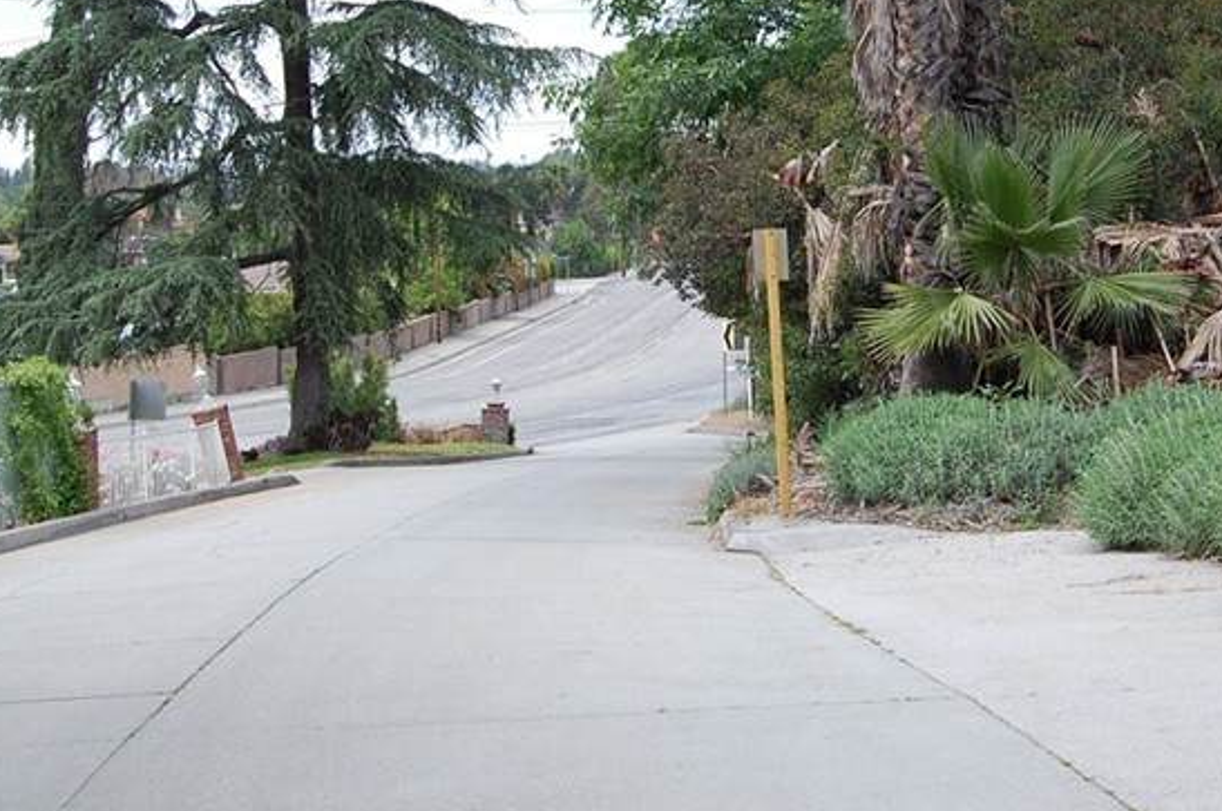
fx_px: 2474
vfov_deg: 18.5
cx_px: 735
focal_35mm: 73
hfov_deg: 27.7
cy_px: 229
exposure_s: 1/200
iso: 200
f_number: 7.1
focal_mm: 26
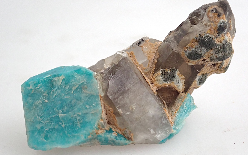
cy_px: 84
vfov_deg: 13.1
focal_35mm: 100
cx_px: 124
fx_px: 676
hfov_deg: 20.8
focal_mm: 16.79
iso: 800
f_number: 4.7
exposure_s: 1/80
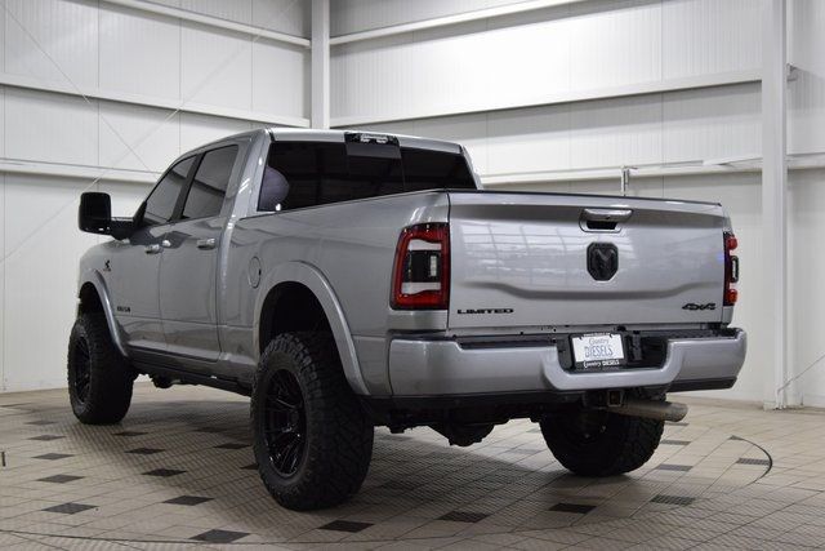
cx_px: 412
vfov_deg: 26.5
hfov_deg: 38.9
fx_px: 1169
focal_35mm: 51
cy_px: 276
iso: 1600
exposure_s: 1/60
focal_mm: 34
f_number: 7.1
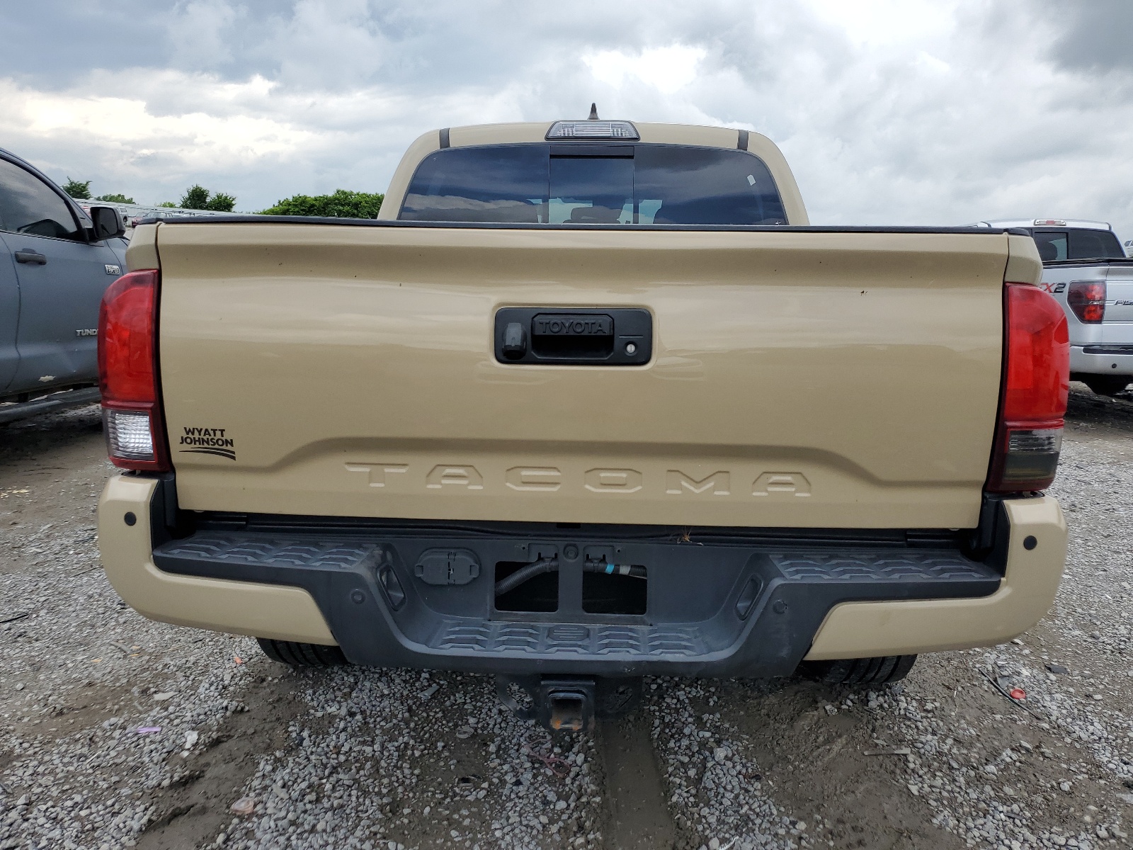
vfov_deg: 53.1
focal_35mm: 26
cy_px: 425
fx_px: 851
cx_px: 566
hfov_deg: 67.3
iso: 50
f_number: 1.5
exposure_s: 1/1111
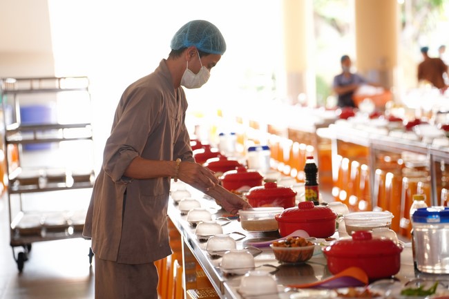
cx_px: 224
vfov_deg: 12.8
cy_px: 150
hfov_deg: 19.1
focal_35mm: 107
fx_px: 1334
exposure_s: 1/80
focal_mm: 107
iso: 2500
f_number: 3.2
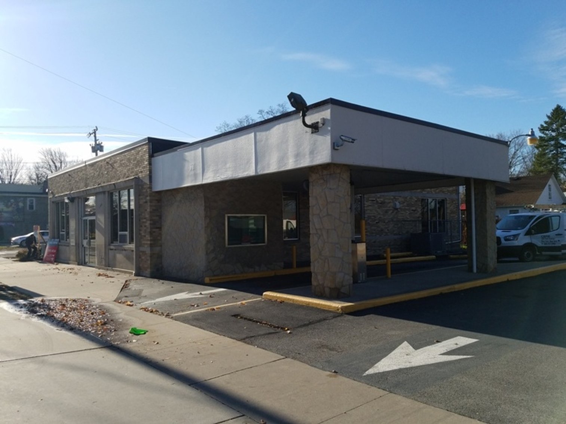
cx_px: 283
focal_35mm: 26
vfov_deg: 53.1
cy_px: 212
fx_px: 425
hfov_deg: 67.3
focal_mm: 4.2
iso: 50
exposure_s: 1/2712
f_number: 1.7
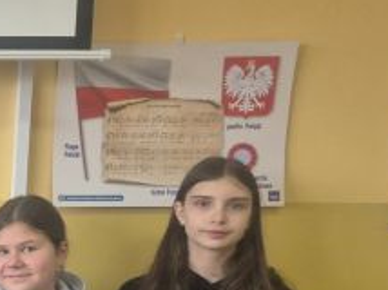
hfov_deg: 18.9
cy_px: 330
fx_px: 963
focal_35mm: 86
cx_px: -252
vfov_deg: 16.5
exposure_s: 1/100
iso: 640
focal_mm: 5.4
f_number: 1.8
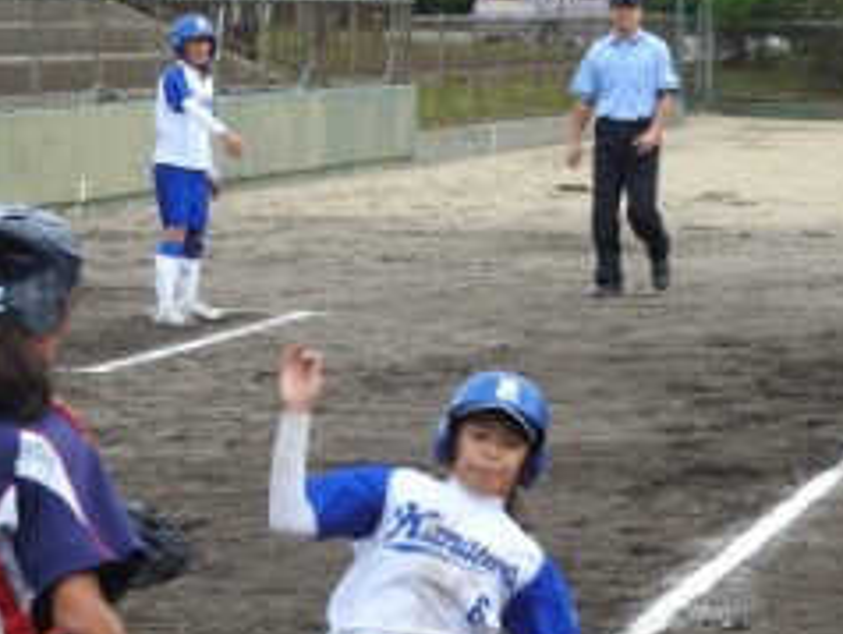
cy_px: 687
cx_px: 510
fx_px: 5217
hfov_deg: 9.2
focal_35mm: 214
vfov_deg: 6.9
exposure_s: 1/250
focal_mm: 15.2
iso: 100
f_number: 4.5
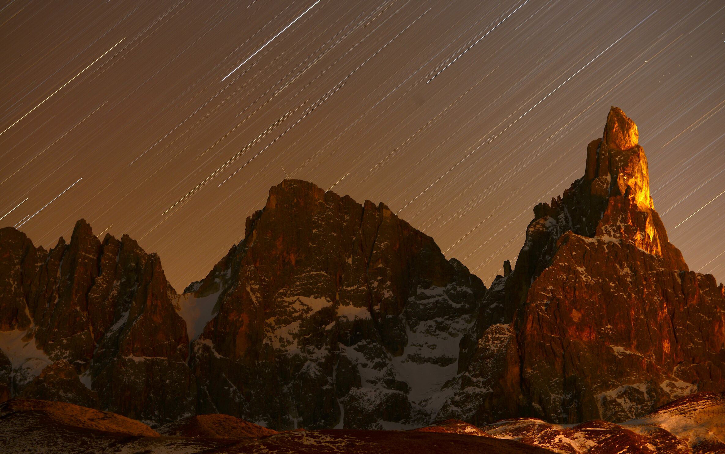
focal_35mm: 64
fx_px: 1265
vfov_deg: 20.3
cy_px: 216
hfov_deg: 32.0
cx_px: 362
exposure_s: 1722
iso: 100
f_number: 5.6
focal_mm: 62
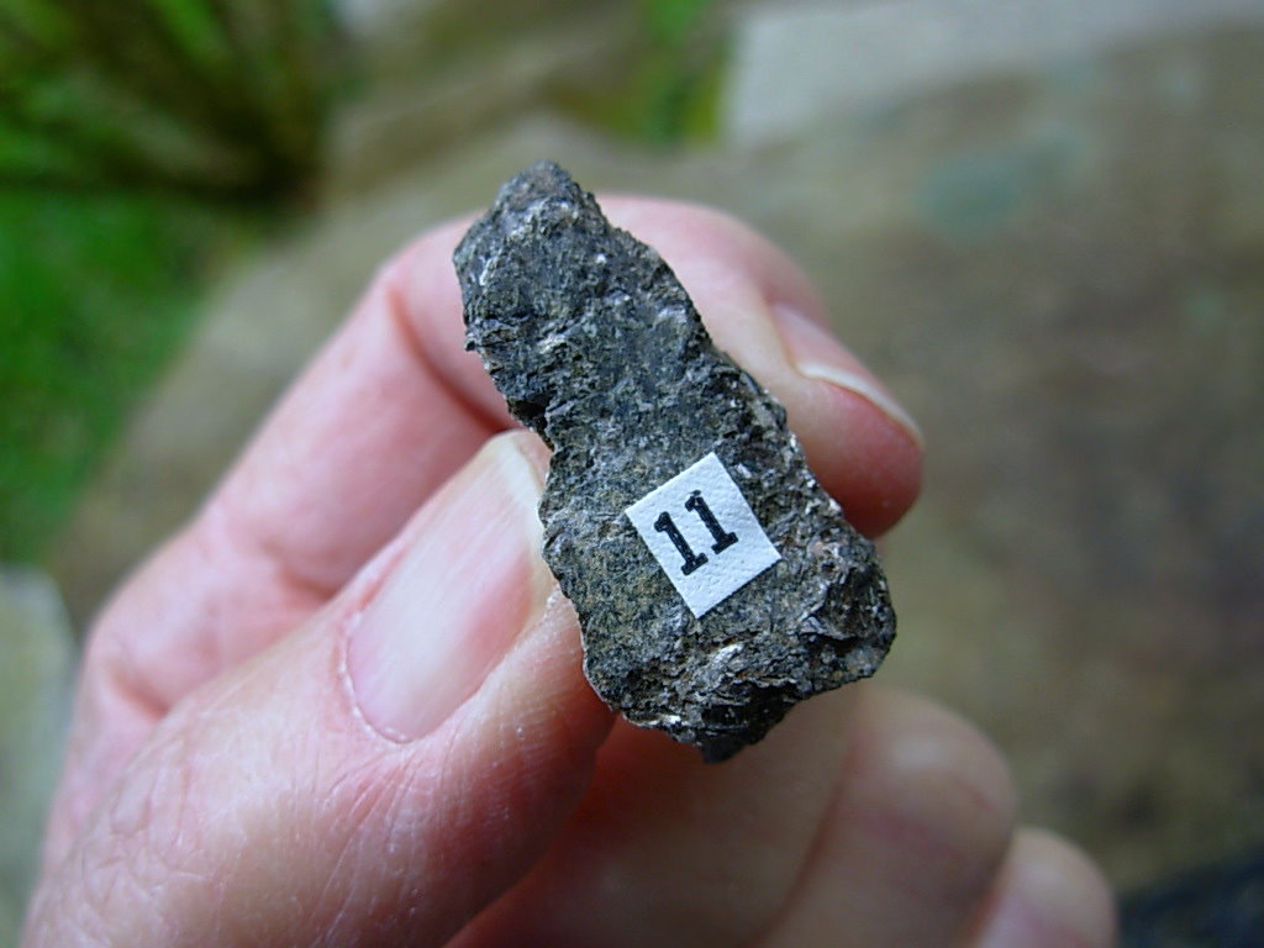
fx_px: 1388
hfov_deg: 49.0
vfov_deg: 37.7
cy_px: 474
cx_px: 632
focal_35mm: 38
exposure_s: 1/114
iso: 50
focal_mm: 6.3
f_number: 2.9
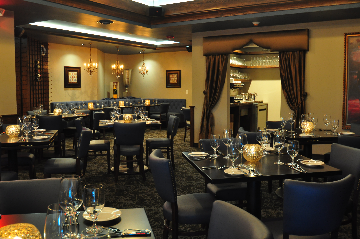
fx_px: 360
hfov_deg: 53.2
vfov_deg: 36.8
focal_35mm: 36
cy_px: 120
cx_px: 180
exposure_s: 2
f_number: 5.6
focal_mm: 24
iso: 1000
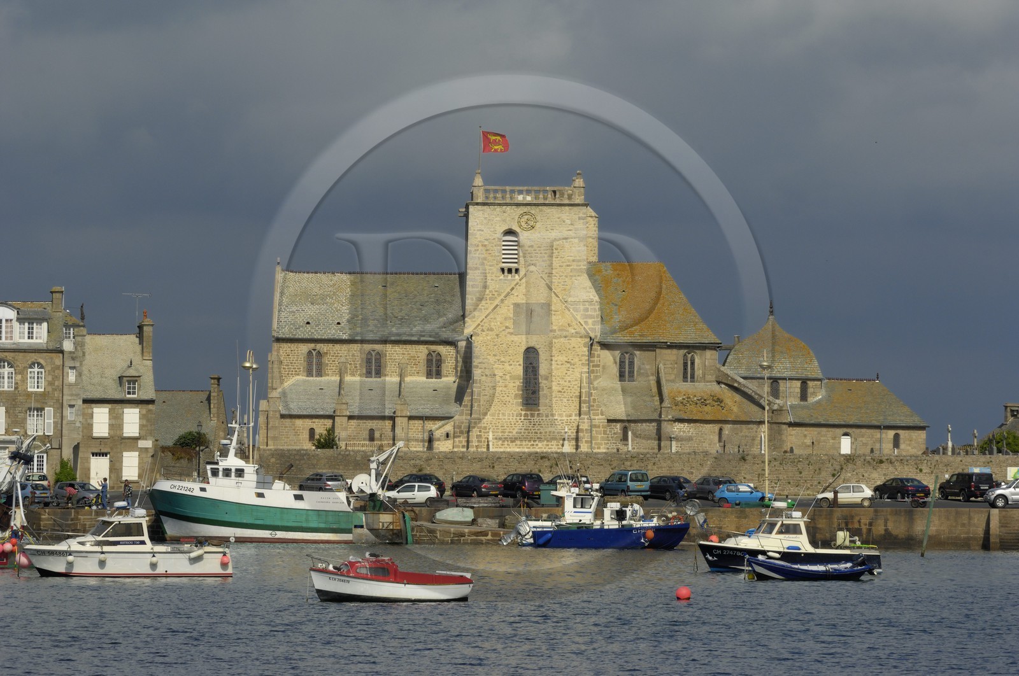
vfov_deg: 8.3
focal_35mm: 165
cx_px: 510
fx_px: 4664
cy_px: 338
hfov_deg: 12.5
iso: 100
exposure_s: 1/320
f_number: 9.5
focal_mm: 110
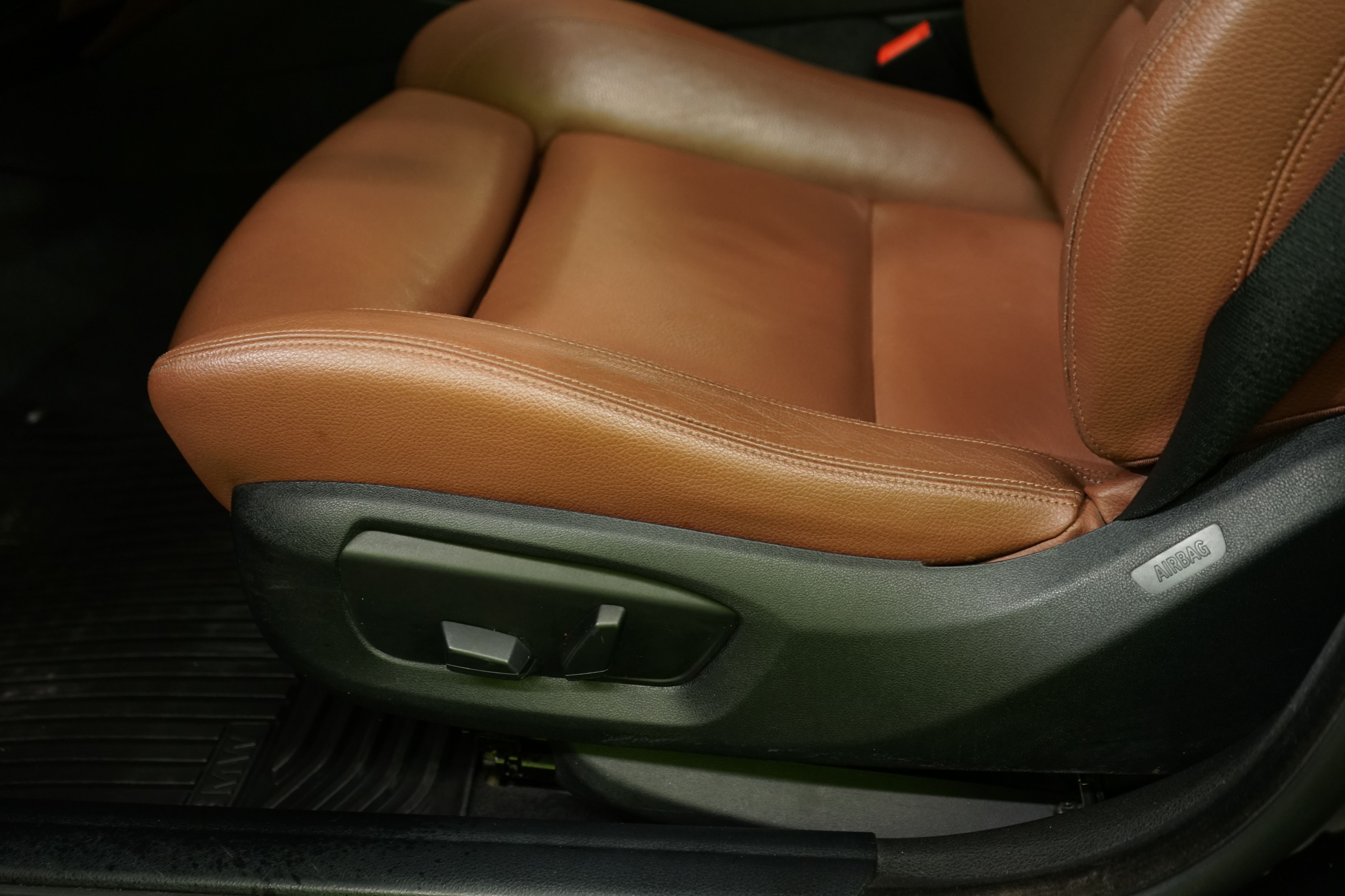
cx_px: 672
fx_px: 1233
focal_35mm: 33
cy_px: 448
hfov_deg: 57.2
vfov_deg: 40.0
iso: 1250
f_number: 4
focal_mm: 33
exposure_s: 1/30
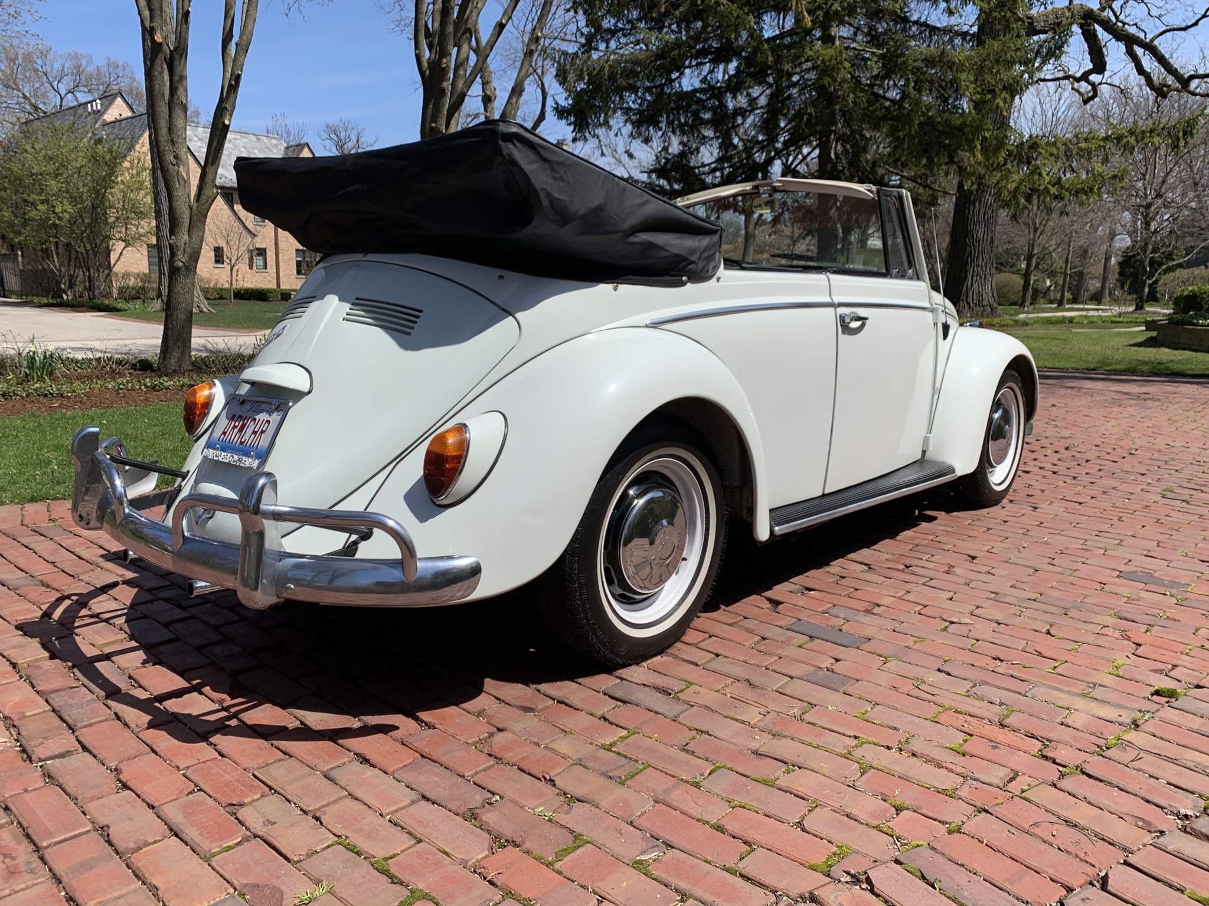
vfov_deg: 53.1
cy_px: 453
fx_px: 908
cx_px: 604
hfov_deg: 67.3
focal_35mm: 26
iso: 25
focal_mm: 4.25
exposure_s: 1/2915
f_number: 1.8
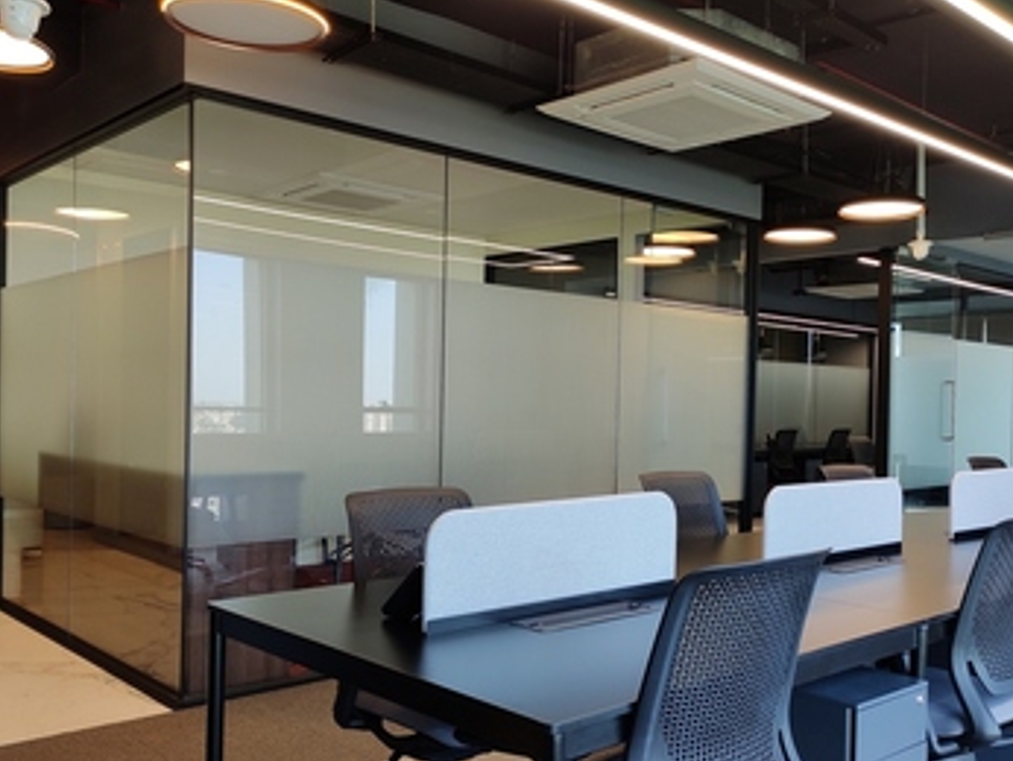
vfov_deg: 43.0
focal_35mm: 33
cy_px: 411
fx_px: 966
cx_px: 575
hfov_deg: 55.1
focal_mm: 4.74
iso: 126
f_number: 1.79
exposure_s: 1/50
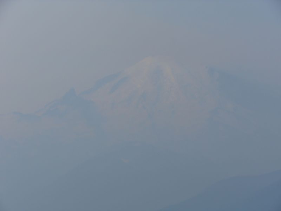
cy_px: 106
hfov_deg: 16.4
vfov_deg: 12.3
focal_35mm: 120
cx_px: 140
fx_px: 974
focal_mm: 21.5
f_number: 5.4
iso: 80
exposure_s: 1/1000
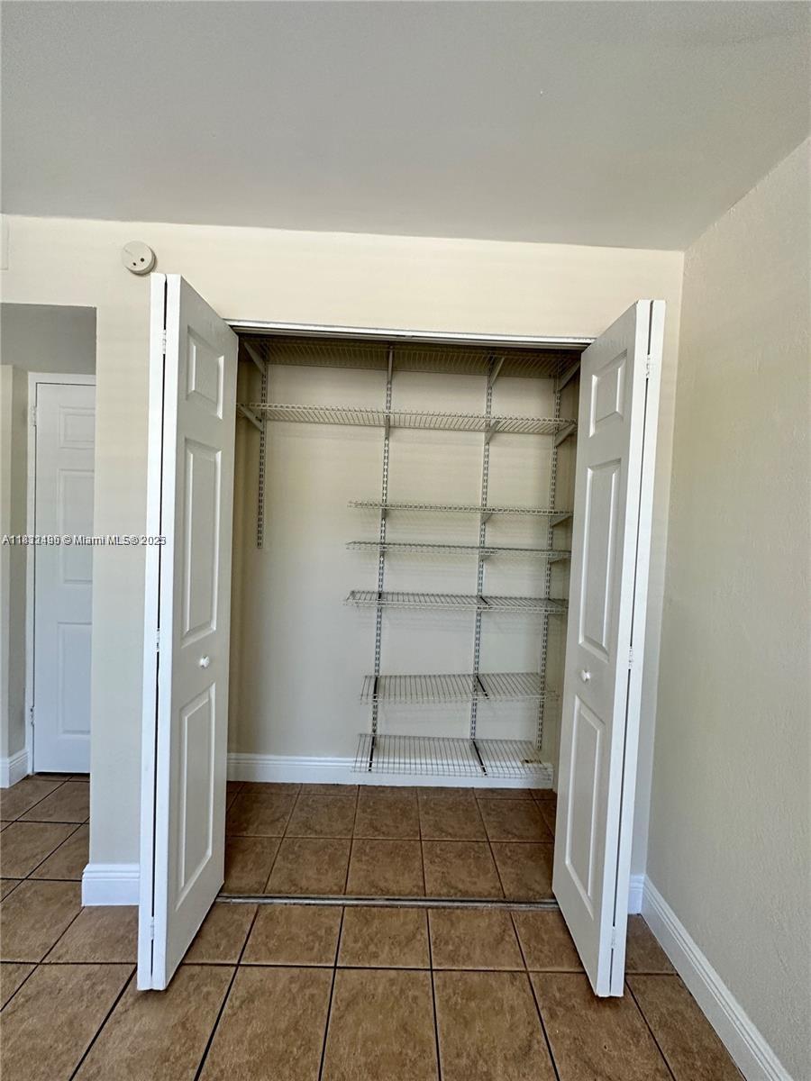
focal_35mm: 14
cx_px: 406
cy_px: 540
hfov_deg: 85.7
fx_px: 437
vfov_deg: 102.1
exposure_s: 1/120
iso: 200
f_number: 2.2
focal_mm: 2.22
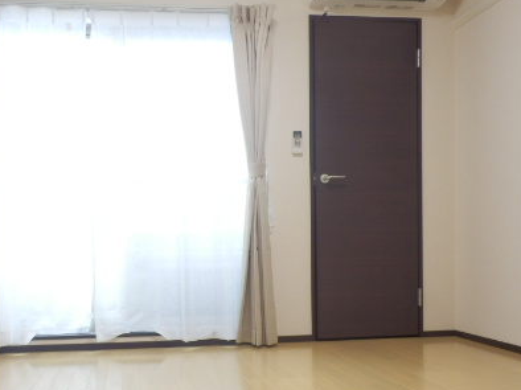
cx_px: 196
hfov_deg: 47.5
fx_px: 587
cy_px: 258
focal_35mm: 39
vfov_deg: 36.4
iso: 125
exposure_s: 1/30
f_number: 3
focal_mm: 4.2
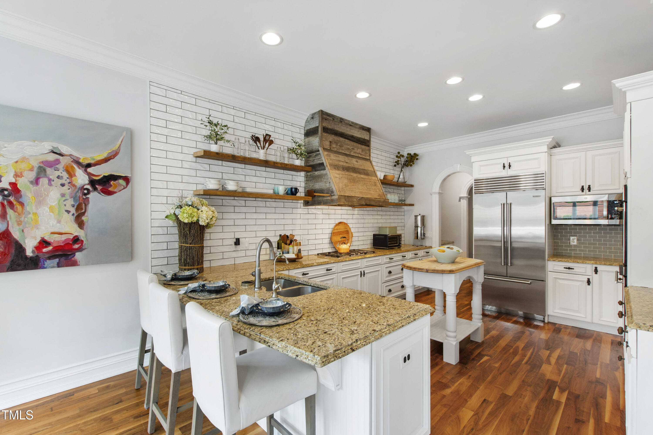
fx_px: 272
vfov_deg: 77.3
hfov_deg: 100.4
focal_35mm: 15
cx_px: 326
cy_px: 218
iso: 100
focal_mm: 10
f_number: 8
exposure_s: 1/2.5
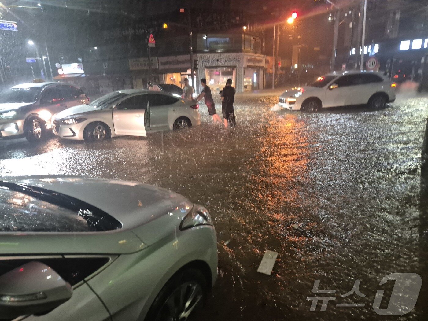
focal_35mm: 23
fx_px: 284
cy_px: 160
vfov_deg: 58.9
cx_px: 214
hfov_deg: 73.9
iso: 640
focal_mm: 5.4
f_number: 1.8
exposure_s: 1/60
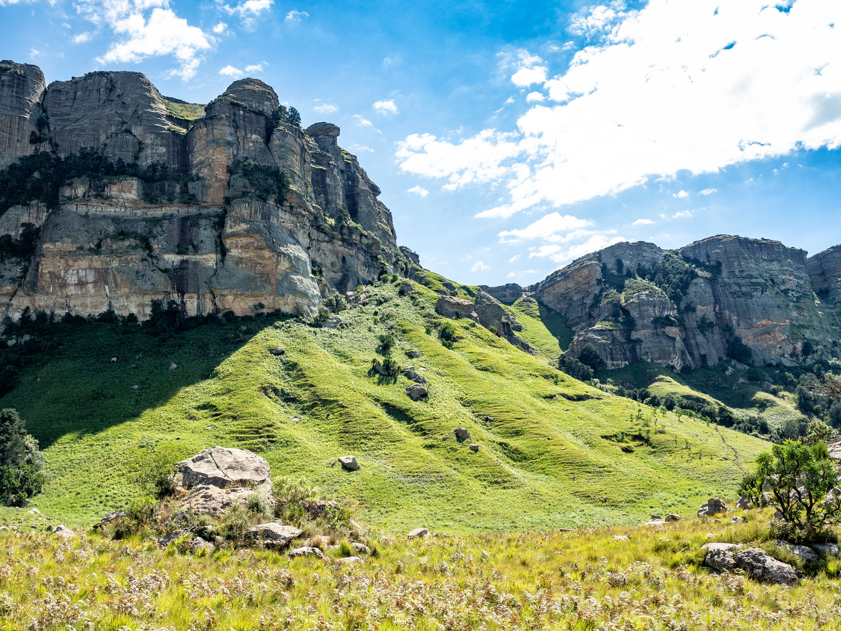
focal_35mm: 34
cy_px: 316
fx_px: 826
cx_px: 420
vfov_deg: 41.8
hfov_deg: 54.0
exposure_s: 1/400
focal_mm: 17
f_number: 5.6
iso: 200
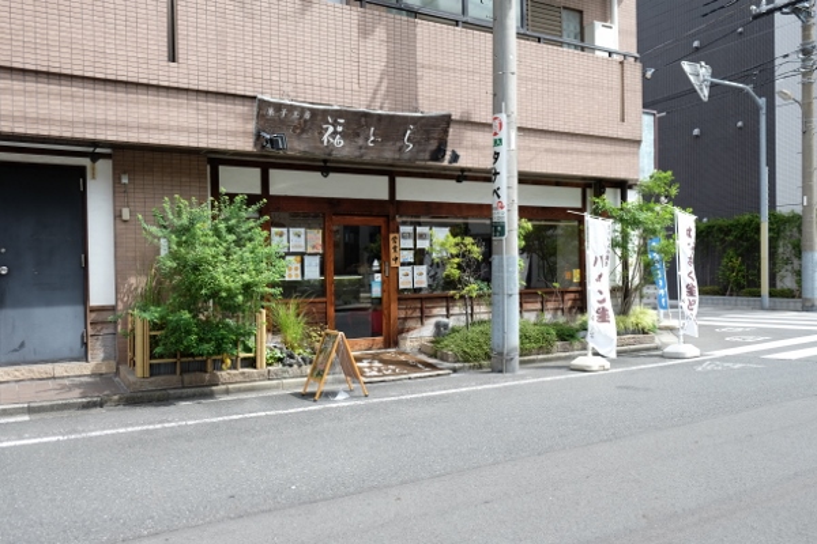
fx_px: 658
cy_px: 272
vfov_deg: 45.0
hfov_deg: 63.7
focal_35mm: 29
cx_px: 408
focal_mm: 19.6
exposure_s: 1/1000
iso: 200
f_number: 2.8
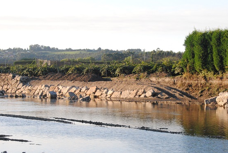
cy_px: 92
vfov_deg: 14.3
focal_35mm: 96
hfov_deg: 21.1
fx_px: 609
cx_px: 153
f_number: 5.3
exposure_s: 1/400
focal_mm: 46
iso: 800
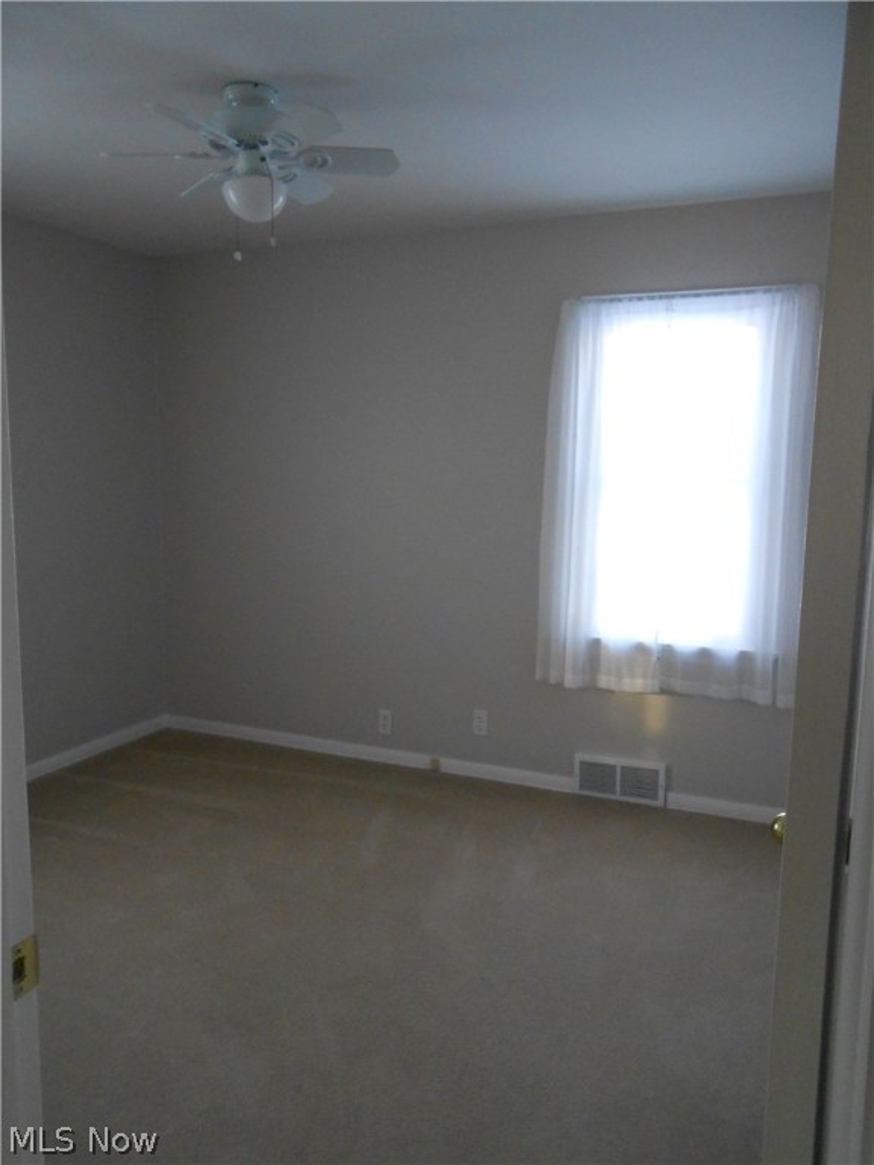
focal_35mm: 26
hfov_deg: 53.1
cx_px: 437
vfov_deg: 67.3
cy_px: 582
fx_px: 875
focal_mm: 4.6
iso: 400
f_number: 3.5
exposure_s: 1/30
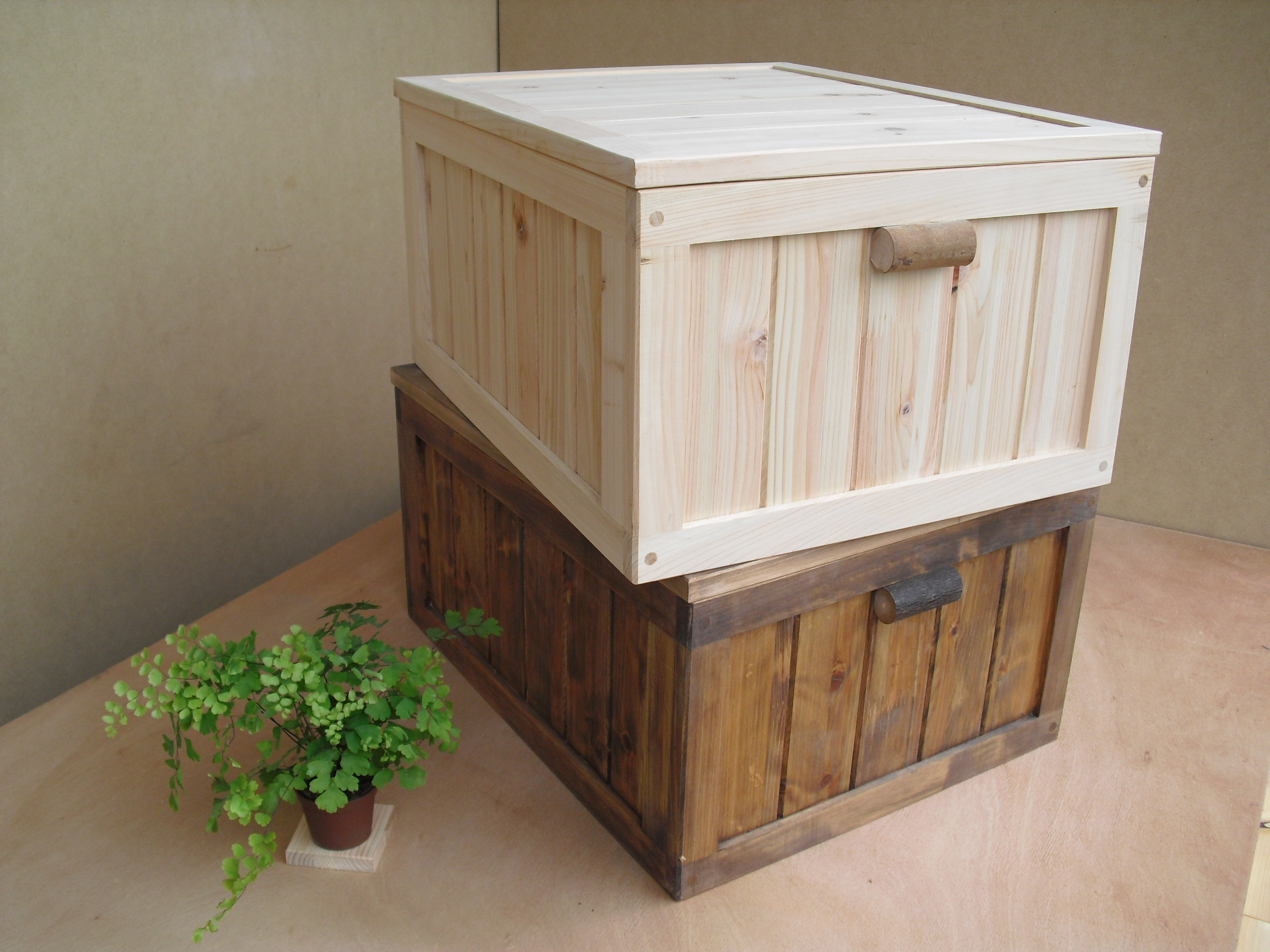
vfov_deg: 39.7
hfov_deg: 51.4
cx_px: 635
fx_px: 1321
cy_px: 476
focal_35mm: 36
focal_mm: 6.3
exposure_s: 1/200
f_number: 3.1
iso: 100
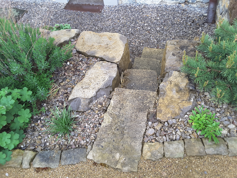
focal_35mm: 31
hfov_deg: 58.4
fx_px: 212
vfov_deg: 45.4
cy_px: 89
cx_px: 118
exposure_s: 1/60
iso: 50
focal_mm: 2.9
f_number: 1.9
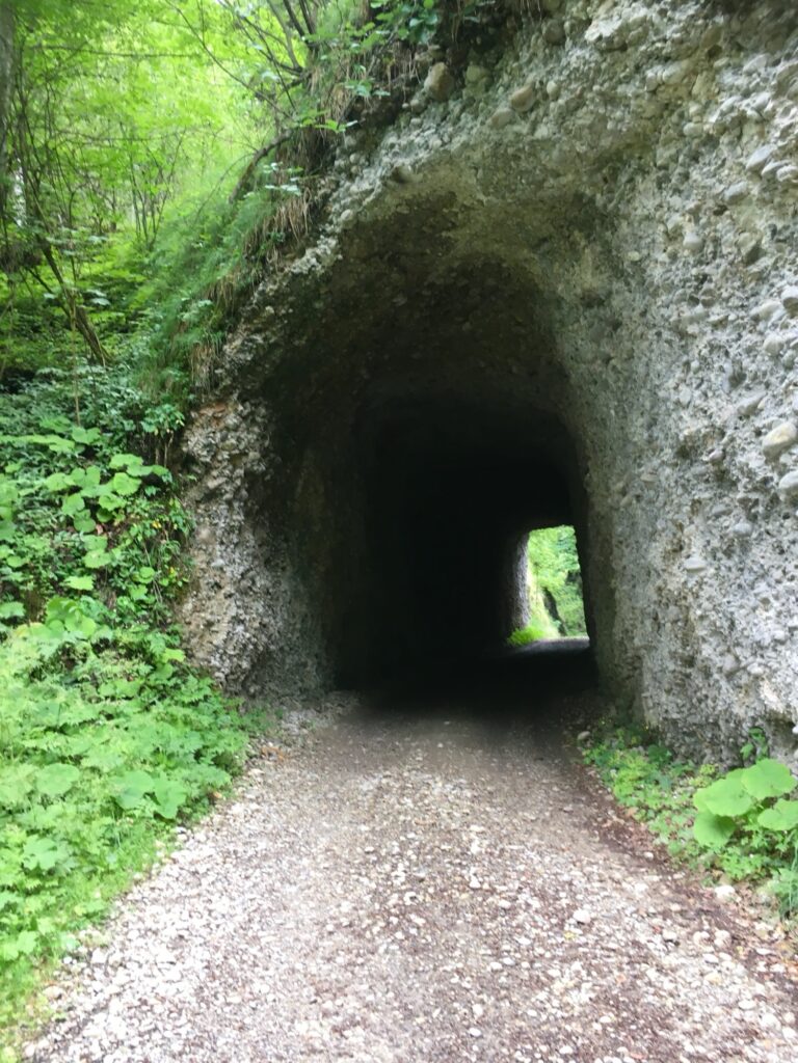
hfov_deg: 48.2
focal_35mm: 29
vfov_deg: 61.7
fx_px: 891
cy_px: 532
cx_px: 399
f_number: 2.2
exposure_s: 1/33
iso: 25
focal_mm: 4.15
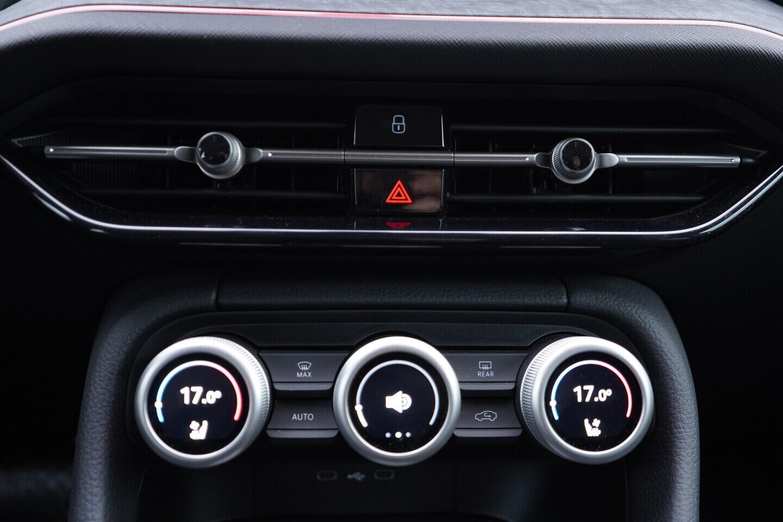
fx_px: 783
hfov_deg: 53.1
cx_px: 392
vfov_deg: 36.9
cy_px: 261
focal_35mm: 36
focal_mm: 24
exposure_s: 1/40
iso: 400
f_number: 2.8
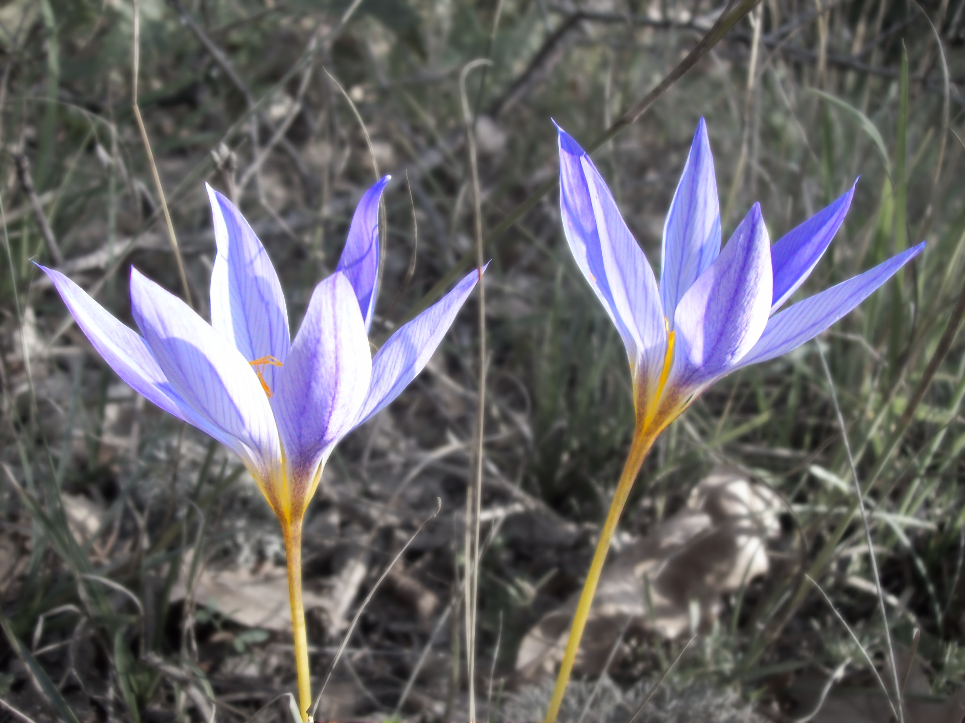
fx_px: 1003
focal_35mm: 36
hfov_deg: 51.4
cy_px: 362
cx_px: 482
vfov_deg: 39.6
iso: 80
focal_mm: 6
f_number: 2.7
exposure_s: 1/186
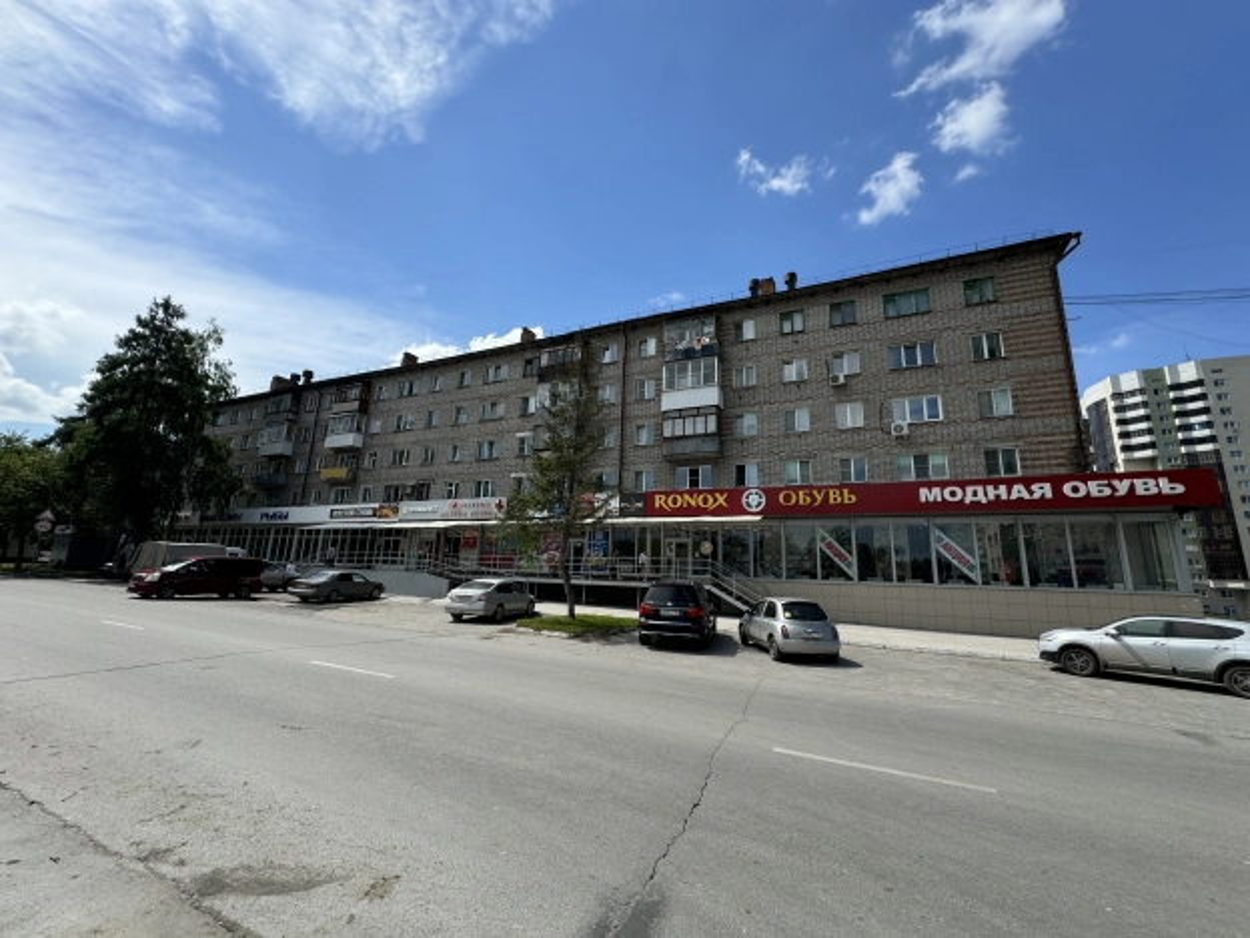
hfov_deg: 102.1
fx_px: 506
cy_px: 469
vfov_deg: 85.7
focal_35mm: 14
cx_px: 625
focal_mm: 2.22
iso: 40
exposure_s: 1/1126
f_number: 2.2
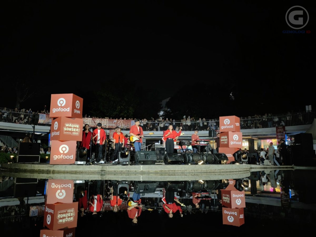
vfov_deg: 49.7
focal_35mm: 28
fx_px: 256
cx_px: 158
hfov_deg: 63.4
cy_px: 118
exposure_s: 1/13
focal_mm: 5.54
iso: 250
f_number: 1.8
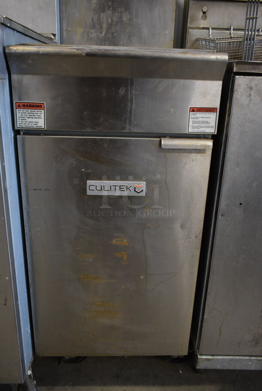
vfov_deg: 61.9
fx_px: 327
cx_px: 131
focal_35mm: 30
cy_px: 196
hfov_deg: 43.7
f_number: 4
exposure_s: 1/60
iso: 1000
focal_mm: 20
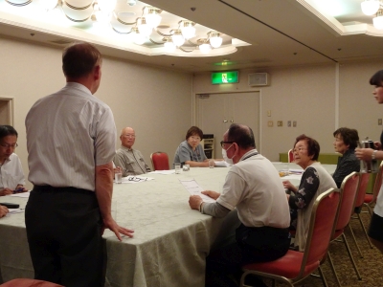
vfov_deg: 37.7
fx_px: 420
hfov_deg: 49.0
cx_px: 192
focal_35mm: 38
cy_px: 144
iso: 800
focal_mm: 6.56
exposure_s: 1/30
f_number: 4
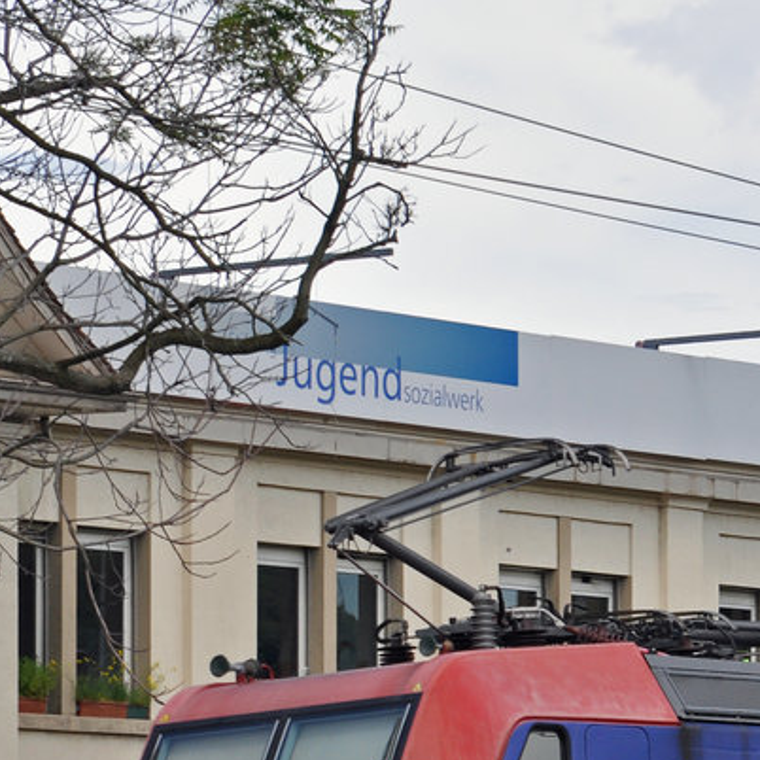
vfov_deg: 6.6
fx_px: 6607
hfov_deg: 6.5
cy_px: 693
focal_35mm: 266
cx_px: 915
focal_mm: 70
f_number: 5
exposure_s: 1/1000
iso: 250
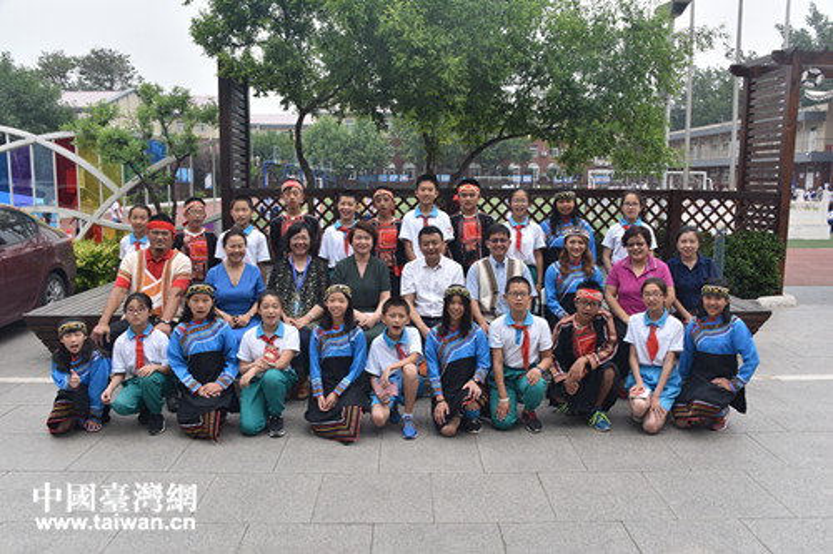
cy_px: 277
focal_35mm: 32
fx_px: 740
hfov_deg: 58.7
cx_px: 416
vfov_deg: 41.1
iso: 200
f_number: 8
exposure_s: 1/200
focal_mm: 32
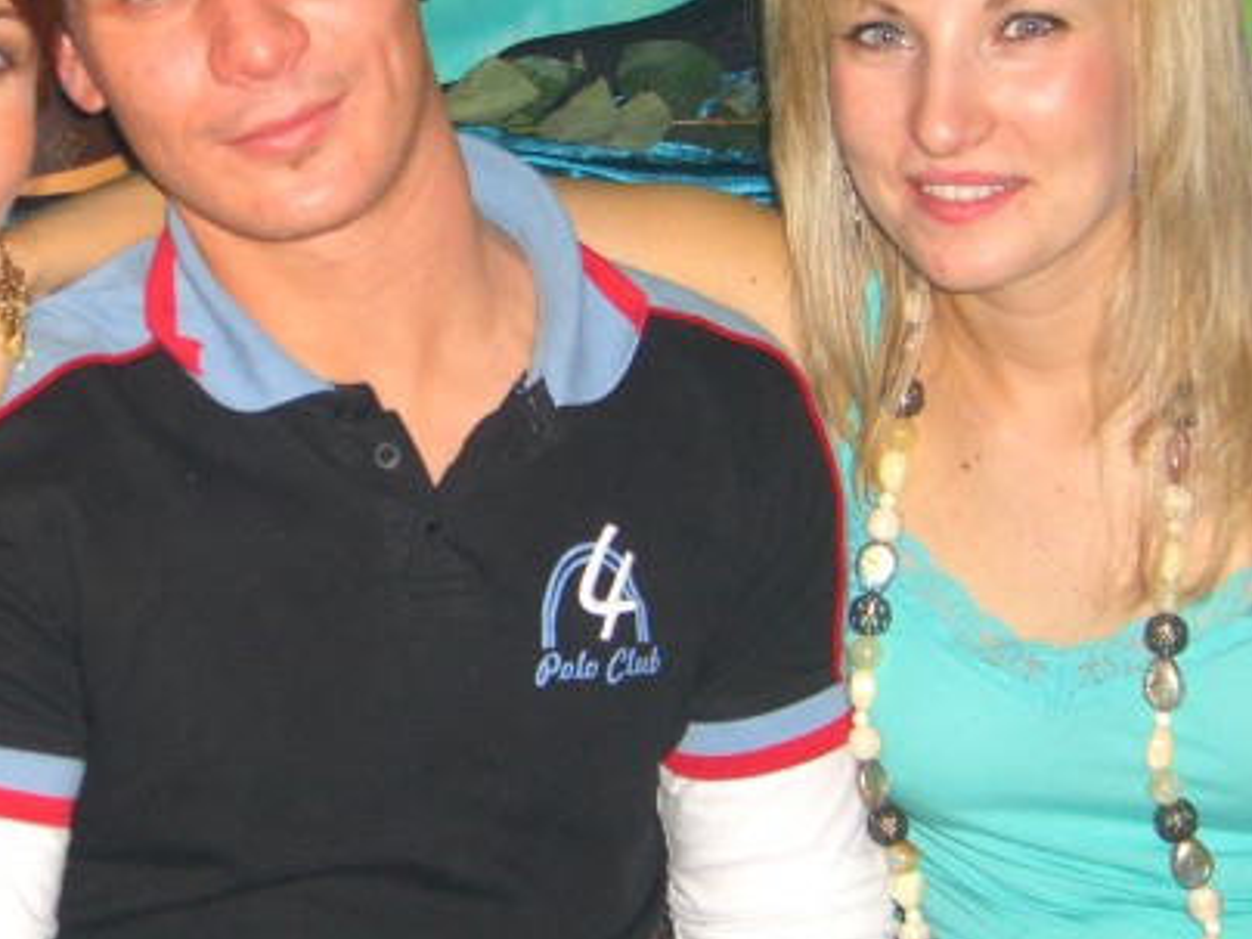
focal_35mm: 91
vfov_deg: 16.2
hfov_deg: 21.3
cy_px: 406
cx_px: 285
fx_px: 3291
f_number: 3.1
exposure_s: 1/60
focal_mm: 9.5
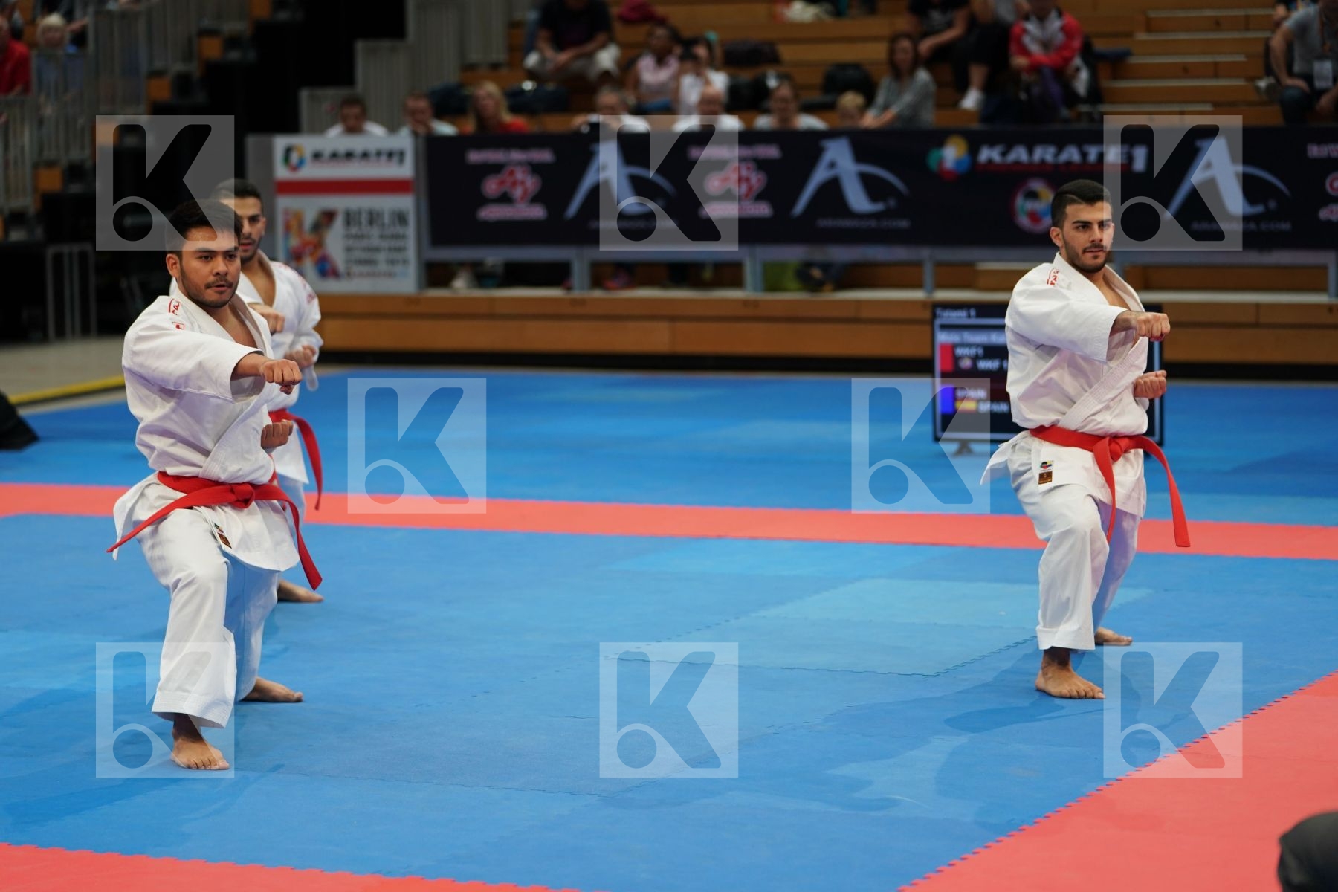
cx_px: 669
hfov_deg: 20.4
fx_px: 3716
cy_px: 446
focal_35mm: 100
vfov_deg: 13.7
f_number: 2.8
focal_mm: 100
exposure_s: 1/500
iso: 800
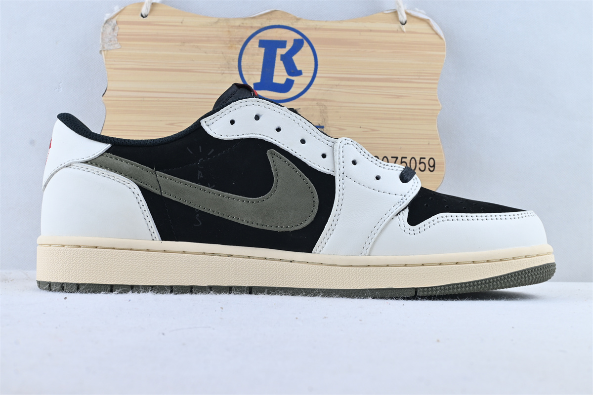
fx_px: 716
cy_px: 198
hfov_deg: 45.0
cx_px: 296
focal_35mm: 44
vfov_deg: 30.8
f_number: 10
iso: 100
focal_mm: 29
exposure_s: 1/13
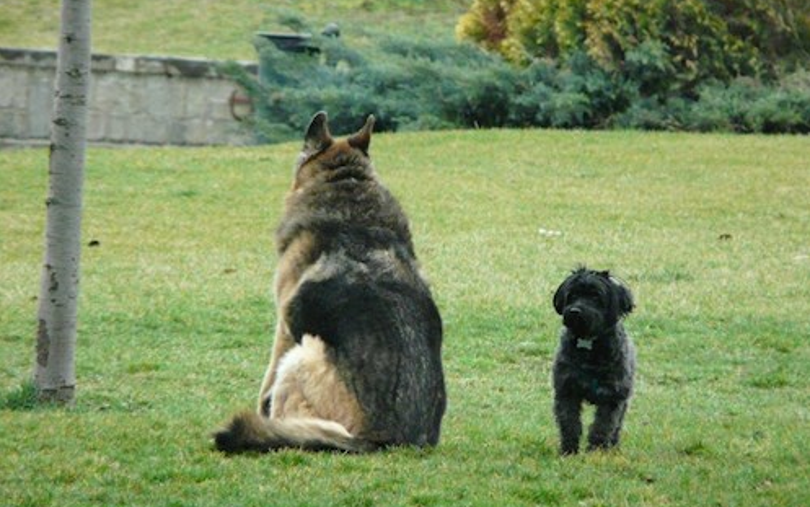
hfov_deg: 3.9
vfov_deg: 2.4
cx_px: 406
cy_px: 236
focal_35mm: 537
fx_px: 11858
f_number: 4.2
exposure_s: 1/400
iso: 800
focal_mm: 82.8
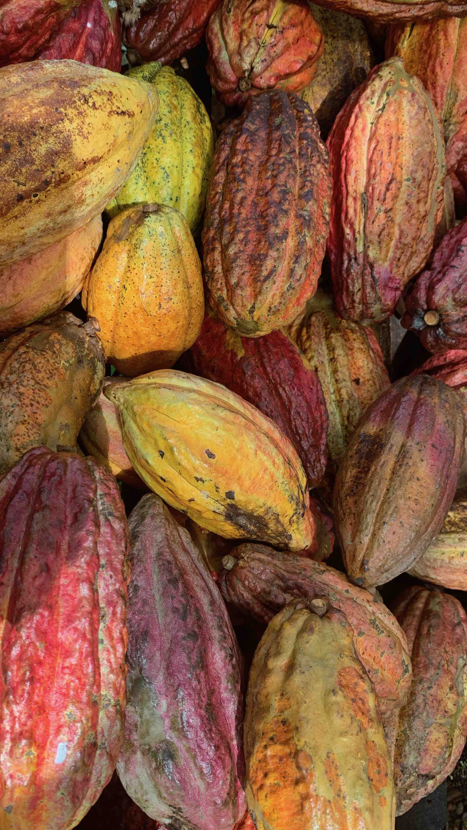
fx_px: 661
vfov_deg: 64.3
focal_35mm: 30
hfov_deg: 38.9
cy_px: 419
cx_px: 222
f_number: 1.8
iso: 32
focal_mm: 4.25
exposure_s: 1/121
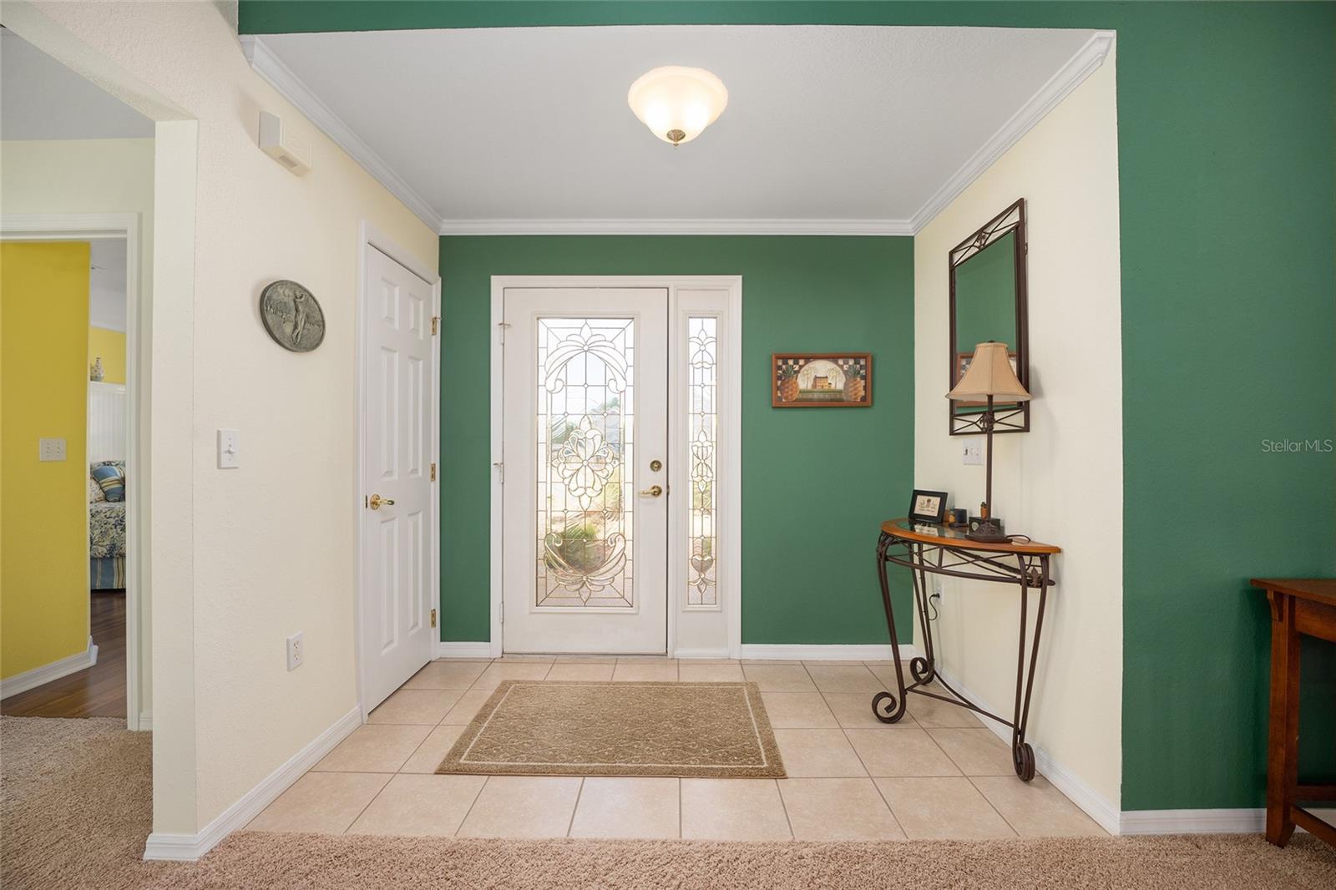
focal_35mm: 14
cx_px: 668
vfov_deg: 81.2
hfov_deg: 104.3
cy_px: 445
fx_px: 519
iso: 400
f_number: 7.1
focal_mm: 14
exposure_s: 1/6
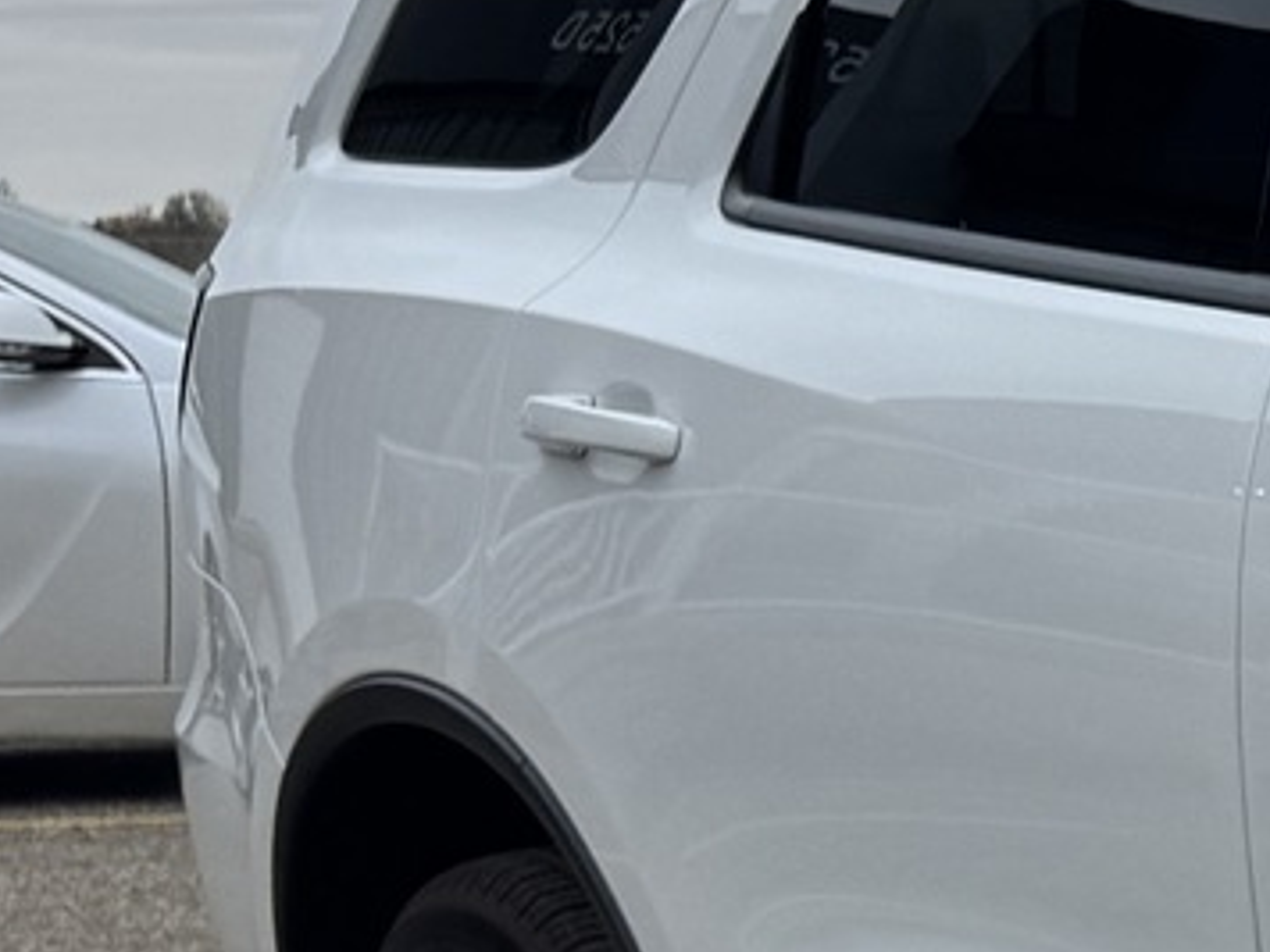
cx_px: 3336
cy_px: 1102
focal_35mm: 138
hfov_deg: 11.2
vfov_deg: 10.6
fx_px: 5063
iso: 80
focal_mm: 6.76
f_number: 1.78
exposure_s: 1/1524
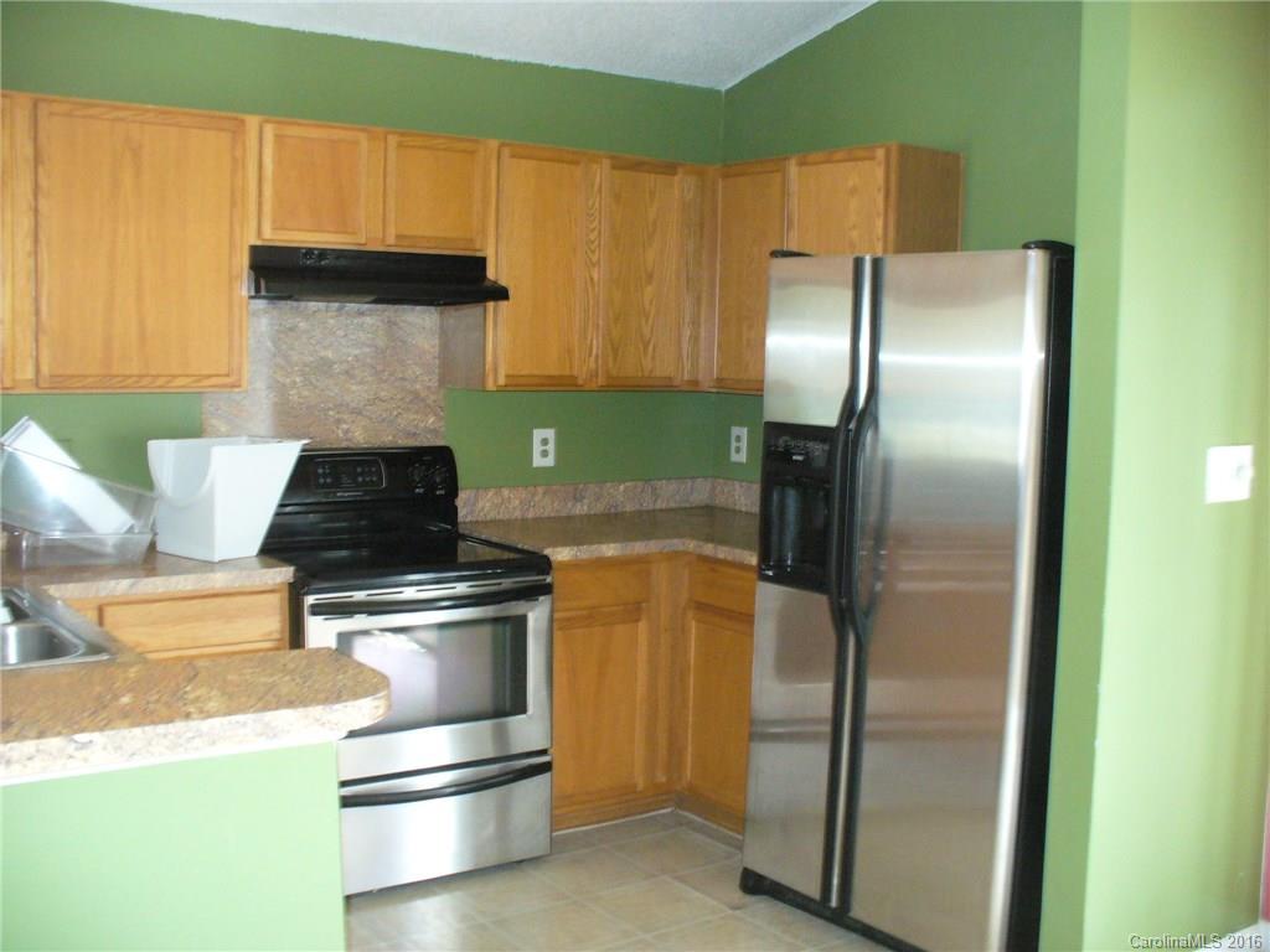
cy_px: 476
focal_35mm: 37
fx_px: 1357
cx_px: 635
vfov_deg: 38.7
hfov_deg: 50.1
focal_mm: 6.1
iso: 320
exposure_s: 1/30
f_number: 2.8
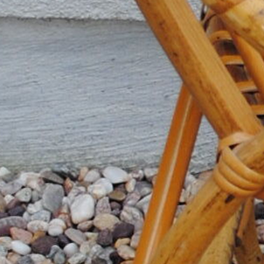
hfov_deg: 4.8
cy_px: 303
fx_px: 3064
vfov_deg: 4.9
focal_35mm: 355
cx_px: 670
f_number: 5.6
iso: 110
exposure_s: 1/125
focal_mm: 29
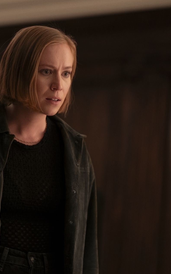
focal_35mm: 131
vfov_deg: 15.9
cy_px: 137
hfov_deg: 10.0
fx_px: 977
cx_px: 32
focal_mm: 85
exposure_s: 1/320
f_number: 2.2
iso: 3200
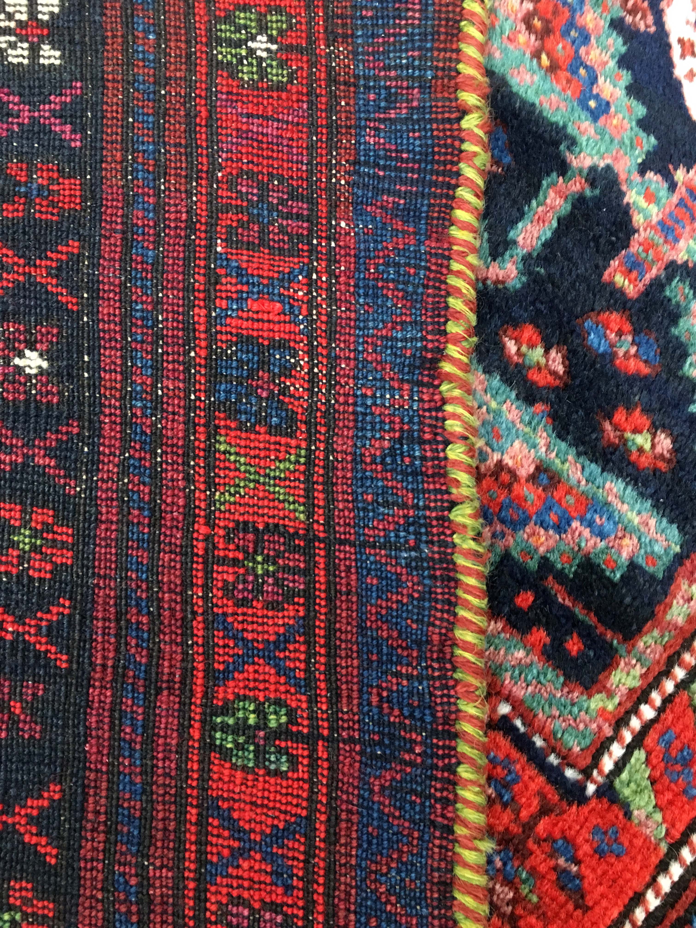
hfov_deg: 48.2
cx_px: 348
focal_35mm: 29
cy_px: 464
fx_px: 777
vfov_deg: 61.7
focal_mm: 4.15
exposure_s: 1/20
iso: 200
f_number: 2.2
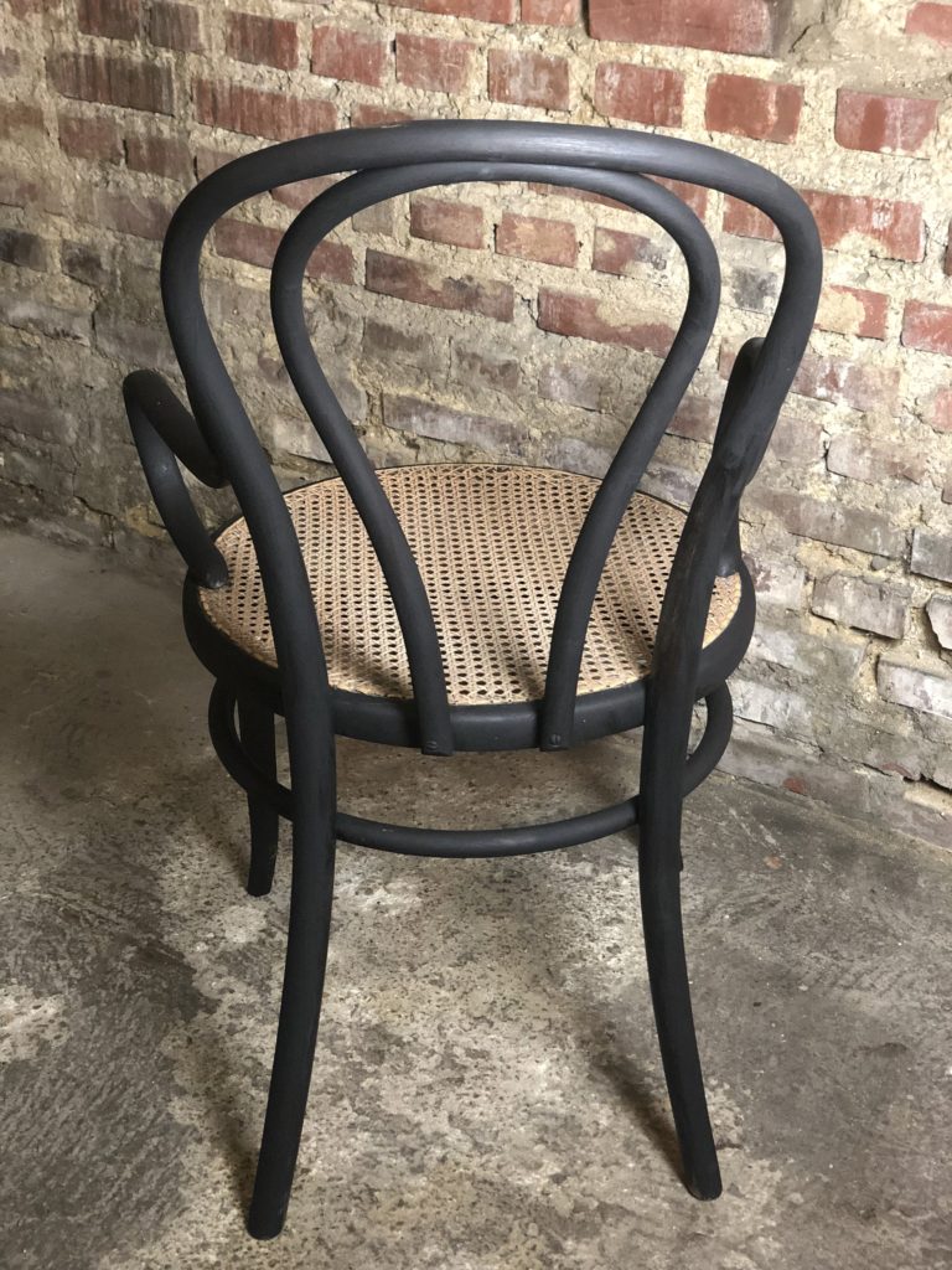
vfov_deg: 36.8
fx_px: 1907
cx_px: 476
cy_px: 635
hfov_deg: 28.0
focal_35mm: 52
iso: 160
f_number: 2.4
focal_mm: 6
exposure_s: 1/13
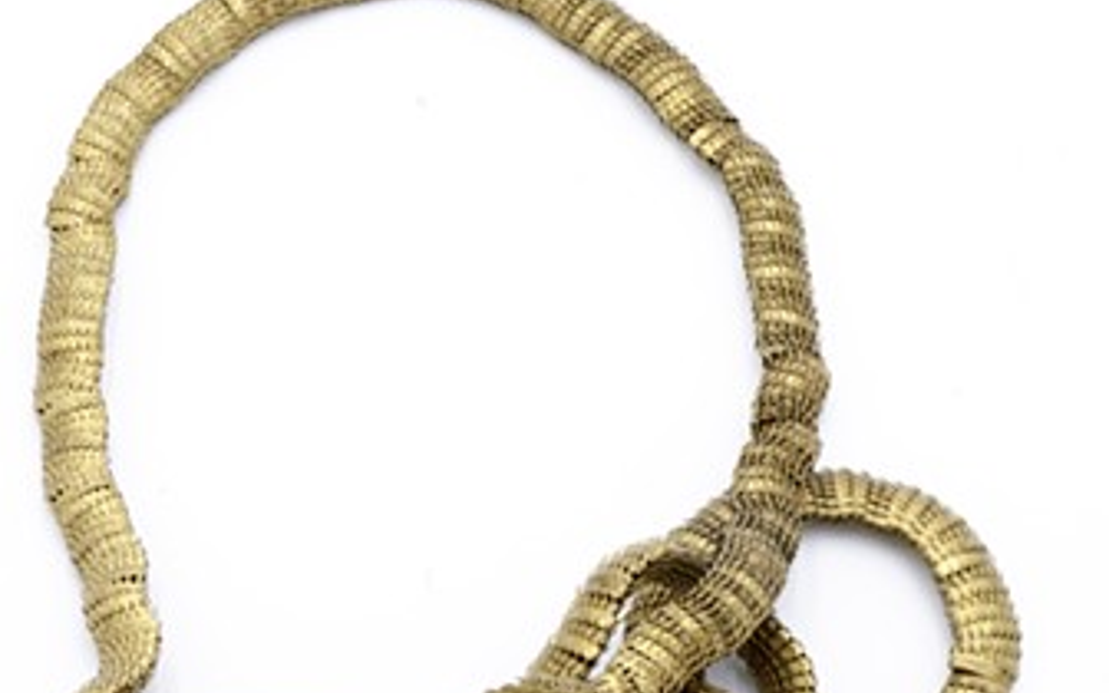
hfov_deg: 15.6
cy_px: 535
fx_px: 4050
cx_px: 416
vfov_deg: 9.8
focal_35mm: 134
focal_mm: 46
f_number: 22
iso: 160
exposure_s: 1/4
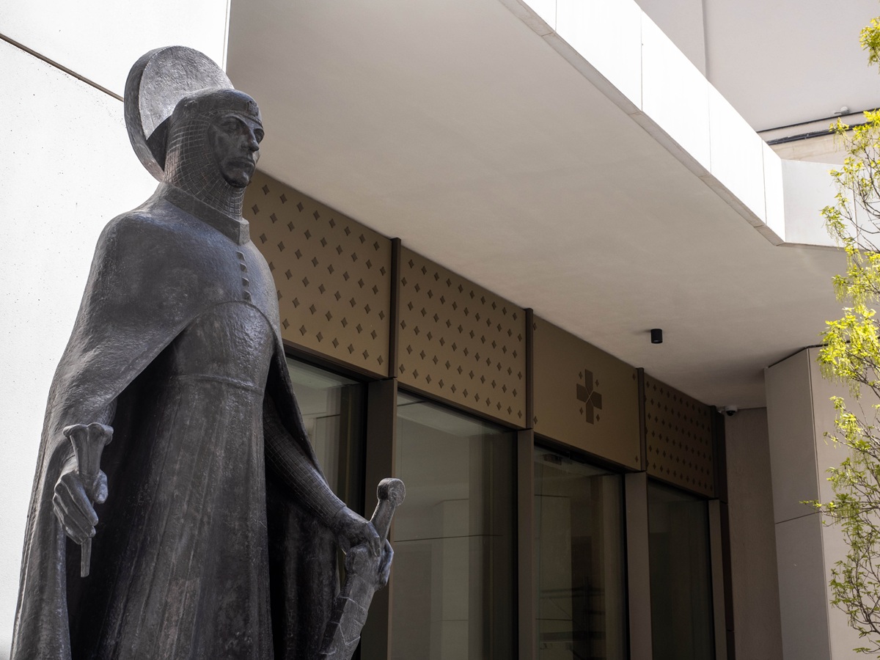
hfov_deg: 39.7
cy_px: 330
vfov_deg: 30.3
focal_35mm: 48
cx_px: 440
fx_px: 1220
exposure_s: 1/125
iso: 100
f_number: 8
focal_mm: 24
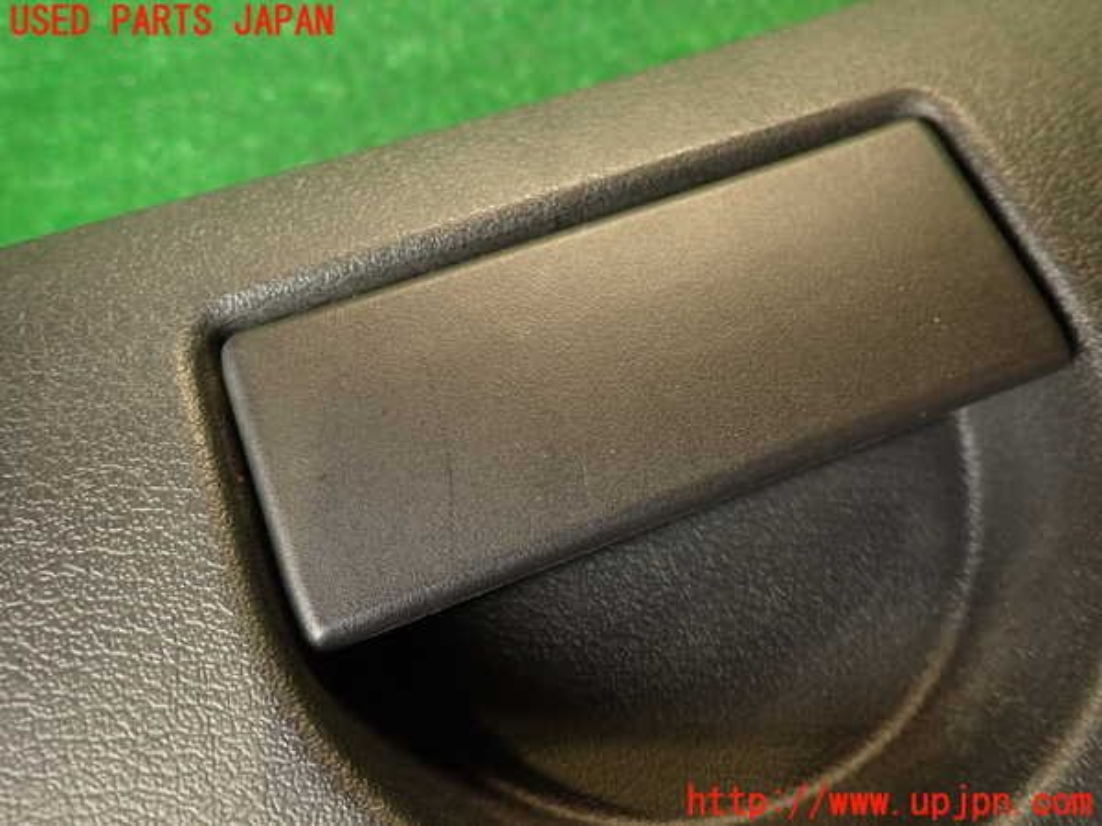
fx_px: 796
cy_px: 413
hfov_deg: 69.4
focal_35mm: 25
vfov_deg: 54.9
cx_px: 551
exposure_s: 1/30
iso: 200
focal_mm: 4.5
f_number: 2
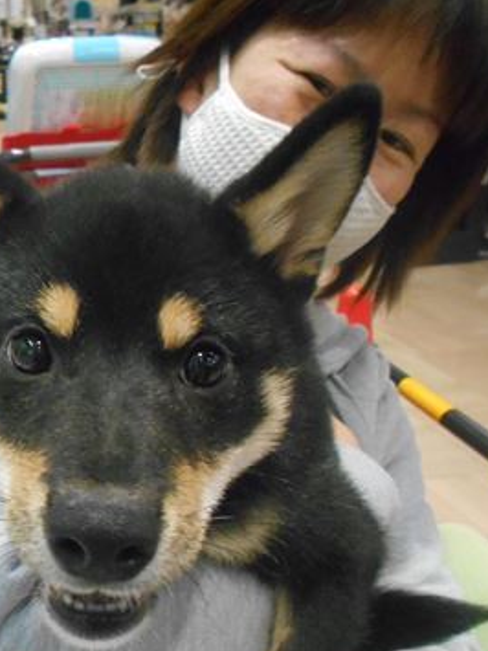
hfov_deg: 31.1
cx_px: 33
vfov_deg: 42.8
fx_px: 828
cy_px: 380
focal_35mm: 44
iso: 800
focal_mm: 4.6
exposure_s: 1/100
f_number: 3.2
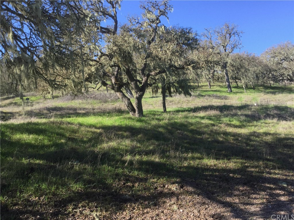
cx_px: 147
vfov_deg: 45.4
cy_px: 110
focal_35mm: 31
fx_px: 263
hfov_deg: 58.4
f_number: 2.4
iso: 25
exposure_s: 1/468
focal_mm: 3.3
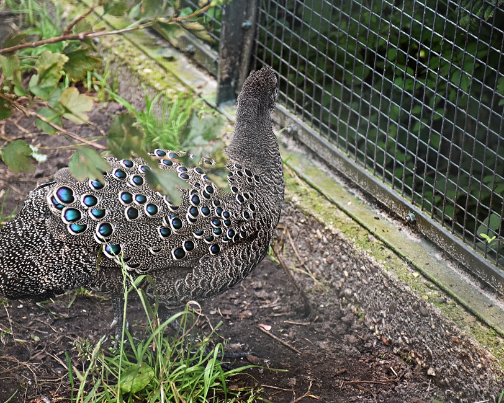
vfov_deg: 9.2
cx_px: 202
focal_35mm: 169
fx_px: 2515
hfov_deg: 11.4
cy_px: 209
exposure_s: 1/160
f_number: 5.3
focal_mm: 95
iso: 800
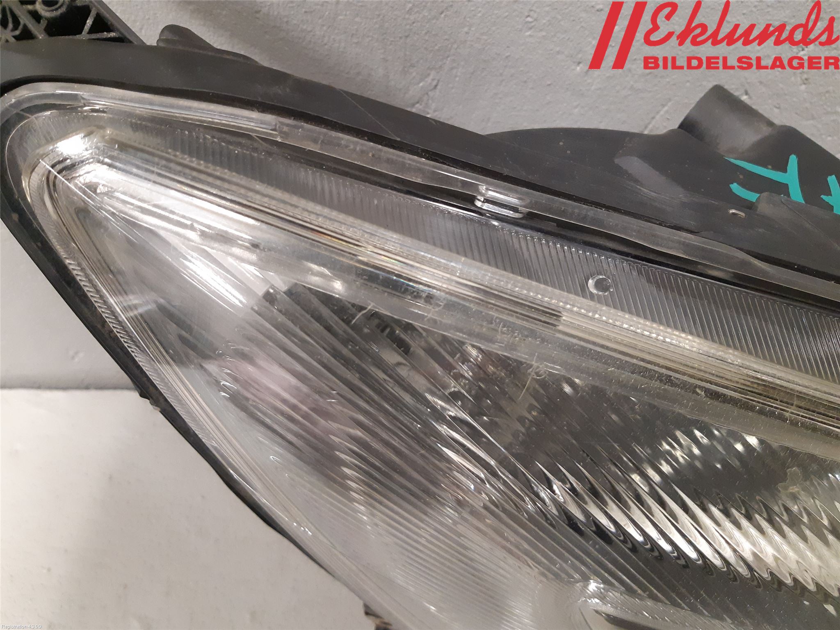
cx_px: 420
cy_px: 315
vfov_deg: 53.1
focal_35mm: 26
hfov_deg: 67.3
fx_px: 631
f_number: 1.7
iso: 320
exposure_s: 1/50
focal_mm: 3.93
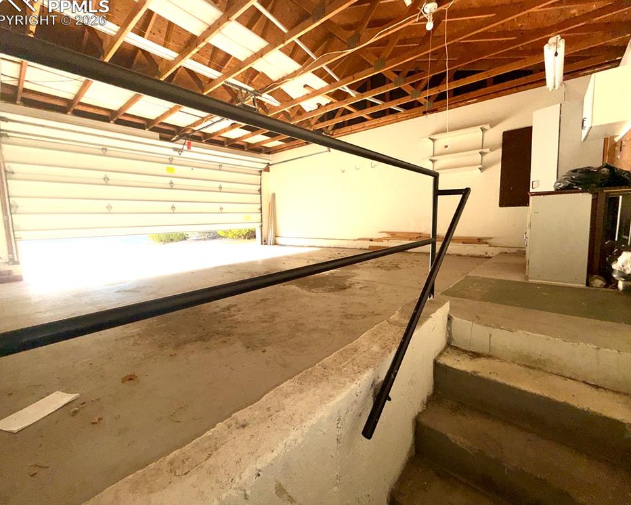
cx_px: 320
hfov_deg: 96.8
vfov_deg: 84.0
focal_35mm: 15
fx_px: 280
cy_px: 247
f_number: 2.2
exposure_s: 1/121
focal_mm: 2.22
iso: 16
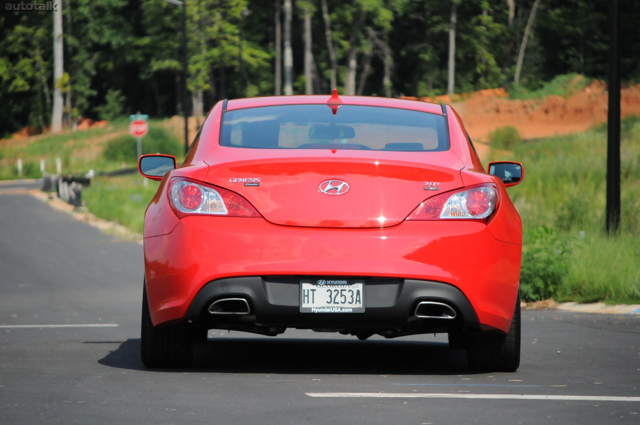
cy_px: 212
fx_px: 3596
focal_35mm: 202
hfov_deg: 10.2
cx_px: 320
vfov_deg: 6.8
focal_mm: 135
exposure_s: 1/8000
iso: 2000
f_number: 5.6
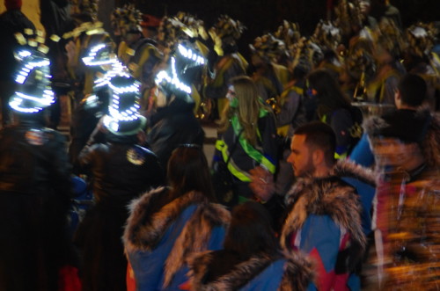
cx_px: 220
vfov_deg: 7.7
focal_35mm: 177
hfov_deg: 11.6
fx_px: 2159
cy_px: 146
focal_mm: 118
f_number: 5.6
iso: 3200
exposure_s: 1/8
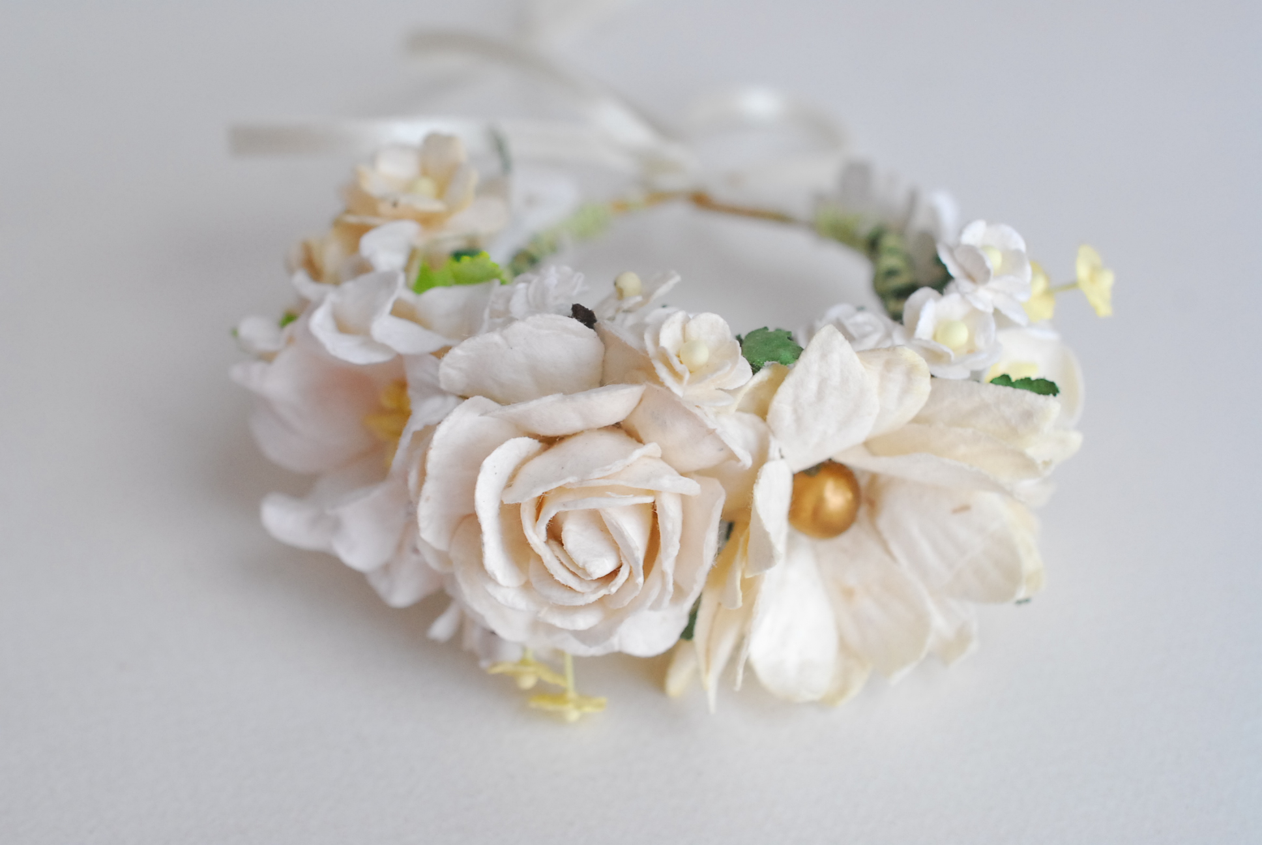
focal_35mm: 60
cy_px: 422
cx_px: 631
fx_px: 2106
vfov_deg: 22.7
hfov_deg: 33.4
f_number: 5.6
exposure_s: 1/125
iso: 800
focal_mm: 40
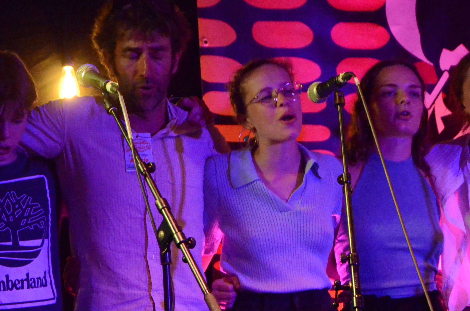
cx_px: 367
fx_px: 1576
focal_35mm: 121
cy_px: 153
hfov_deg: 16.8
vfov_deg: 11.3
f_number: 6.3
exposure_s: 1/125
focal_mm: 42
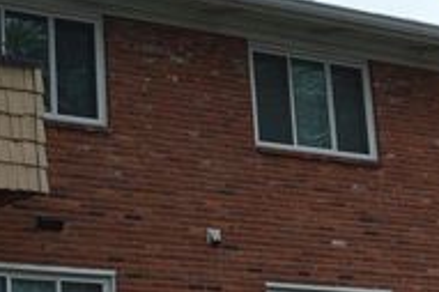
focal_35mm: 118
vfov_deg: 11.6
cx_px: -101
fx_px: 1438
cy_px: 202
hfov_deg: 16.6
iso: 100
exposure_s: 1/160
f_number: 6.3
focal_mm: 30
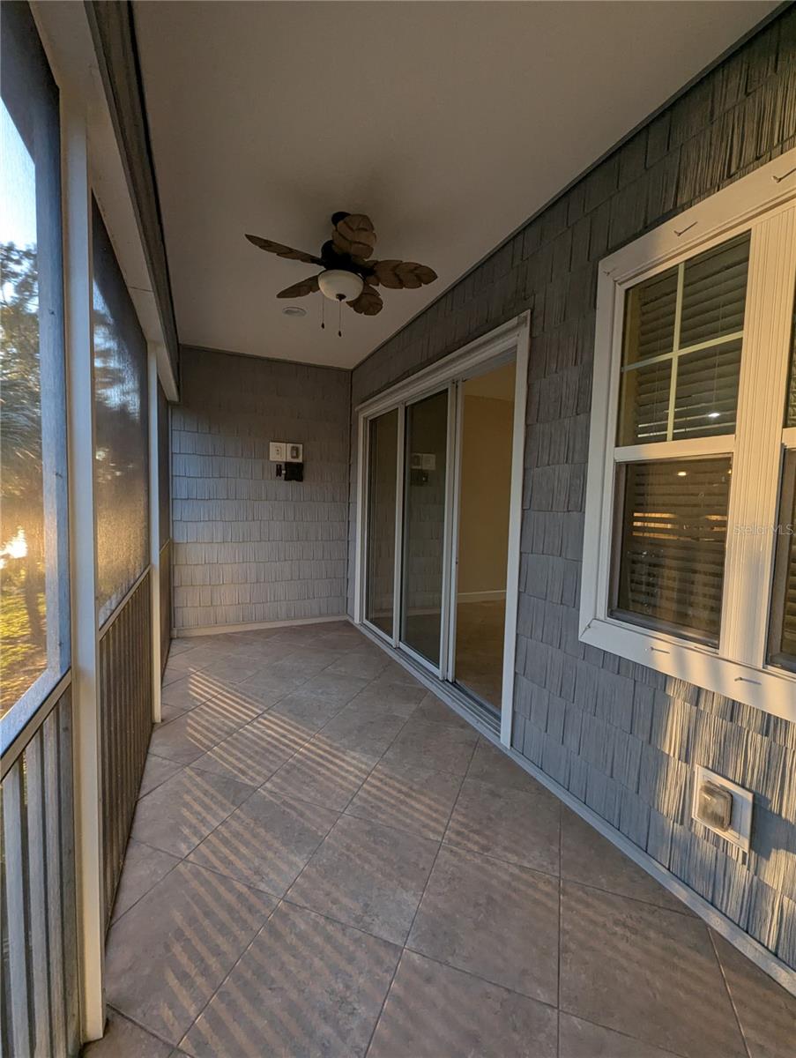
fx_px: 398
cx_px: 398
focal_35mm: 13
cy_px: 529
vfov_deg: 106.1
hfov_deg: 90.0
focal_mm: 1.95
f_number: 2.2
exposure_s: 1/93.4
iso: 179
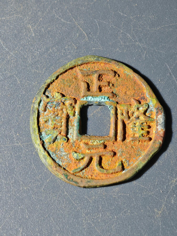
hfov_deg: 14.4
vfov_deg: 19.1
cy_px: 118
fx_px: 702
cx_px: 88
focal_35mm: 103
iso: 200
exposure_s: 1/100
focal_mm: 9
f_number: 2
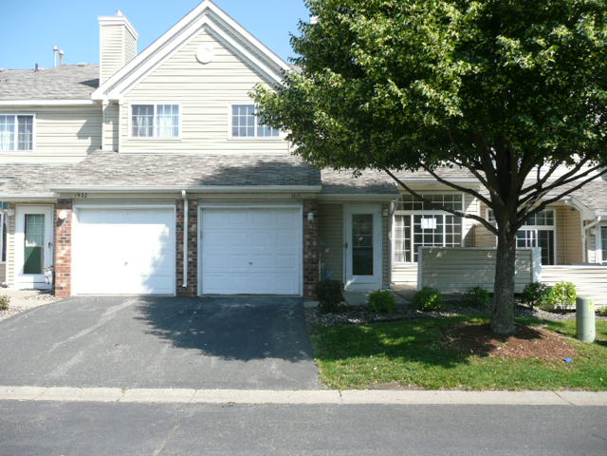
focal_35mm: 28
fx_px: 491
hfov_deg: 63.4
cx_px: 304
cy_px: 228
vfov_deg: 49.7
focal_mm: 4.6
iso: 100
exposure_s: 1/500
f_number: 3.3
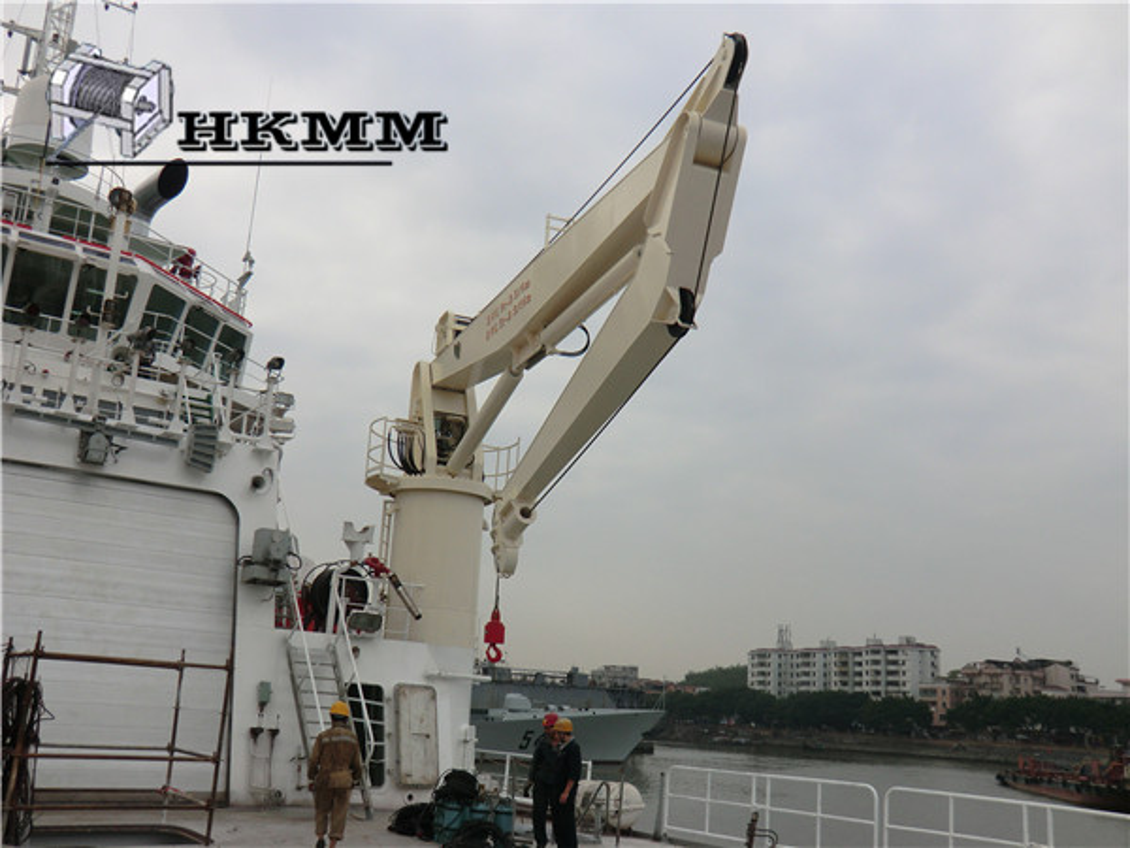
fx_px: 1110
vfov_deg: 41.8
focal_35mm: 34
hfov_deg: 54.0
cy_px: 424
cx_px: 565
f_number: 3.6
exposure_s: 1/500
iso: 64
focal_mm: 6.1
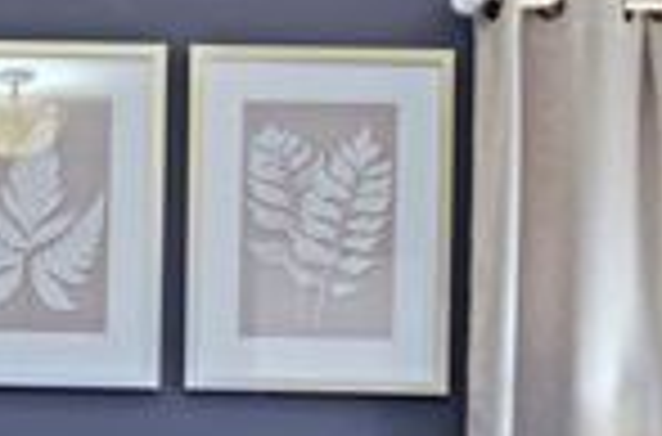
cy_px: 423
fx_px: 1320
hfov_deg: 26.3
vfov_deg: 18.4
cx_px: -38
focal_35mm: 72
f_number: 4.5
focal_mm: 10
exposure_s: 1/10
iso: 125
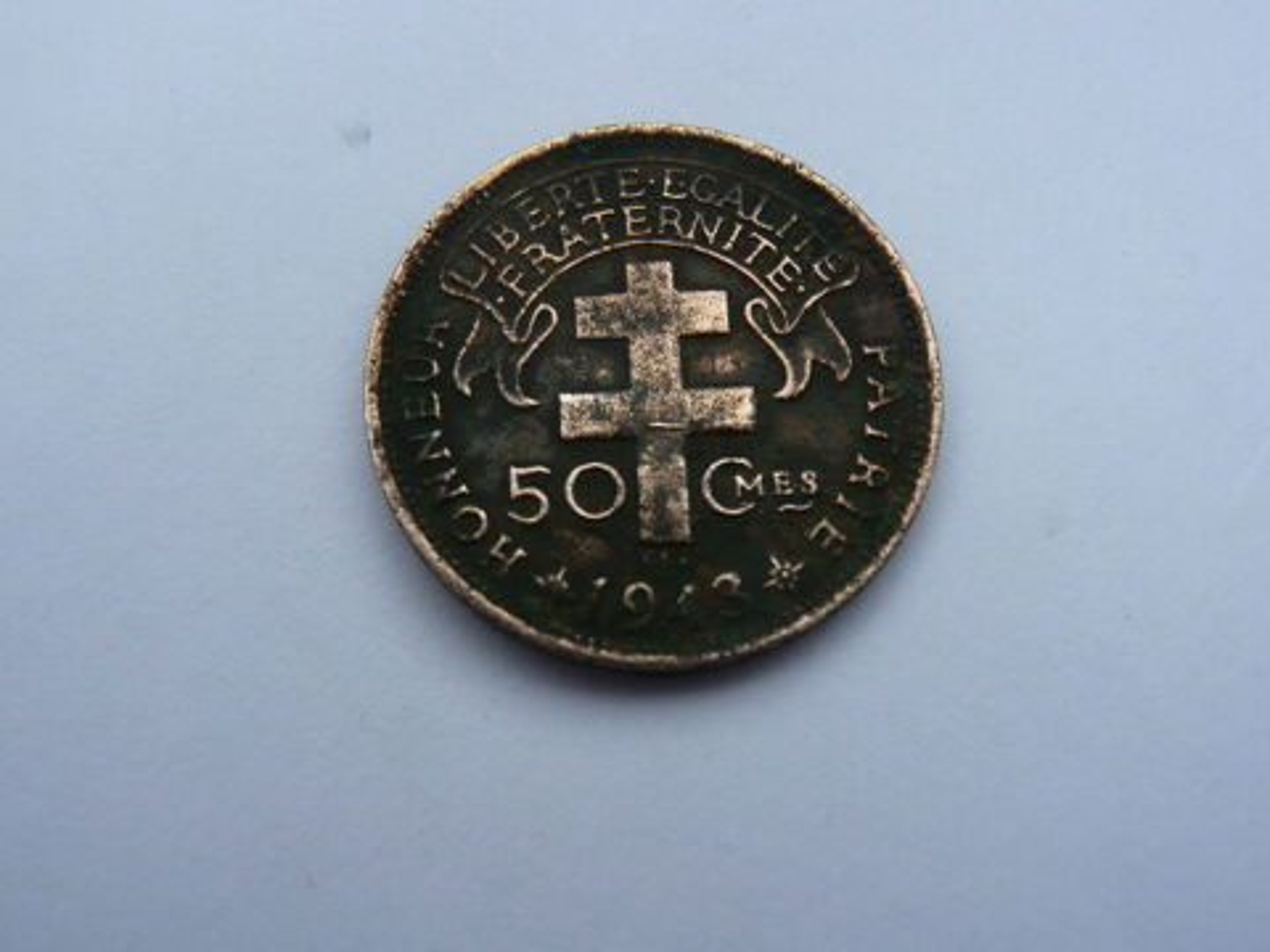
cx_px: 635
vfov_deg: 37.7
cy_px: 476
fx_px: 1394
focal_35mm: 38
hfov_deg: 49.0
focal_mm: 5.2
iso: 100
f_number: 3.5
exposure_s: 1/640
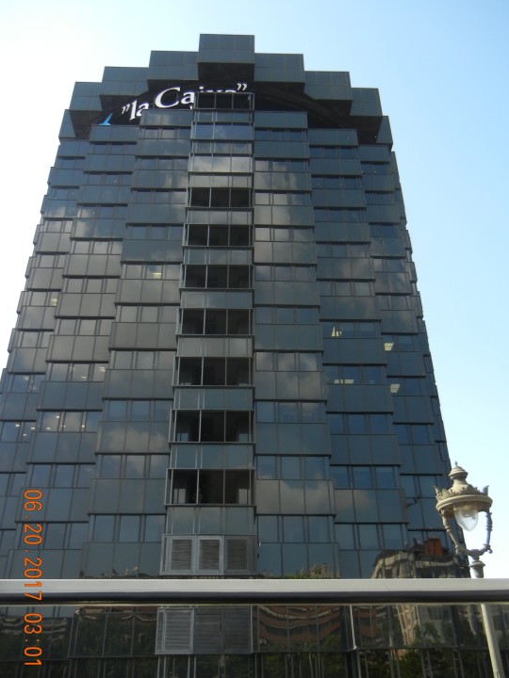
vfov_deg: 56.8
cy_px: 350
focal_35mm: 32
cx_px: 248
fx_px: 627
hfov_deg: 44.2
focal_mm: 5.4
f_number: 3.5
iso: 160
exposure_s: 1/421
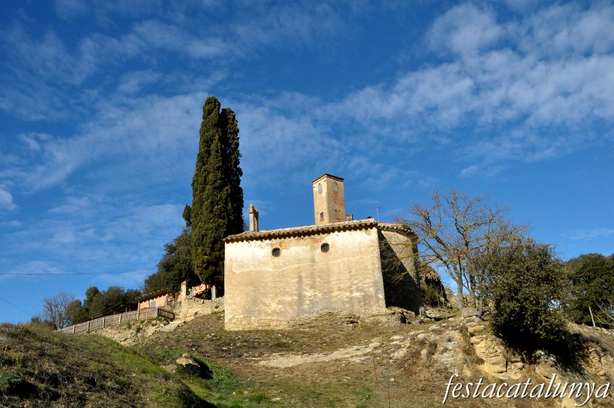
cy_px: 204
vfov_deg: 47.8
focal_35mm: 27
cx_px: 307
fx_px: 460
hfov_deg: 67.4
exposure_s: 1/800
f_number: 14
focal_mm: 18
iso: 1000
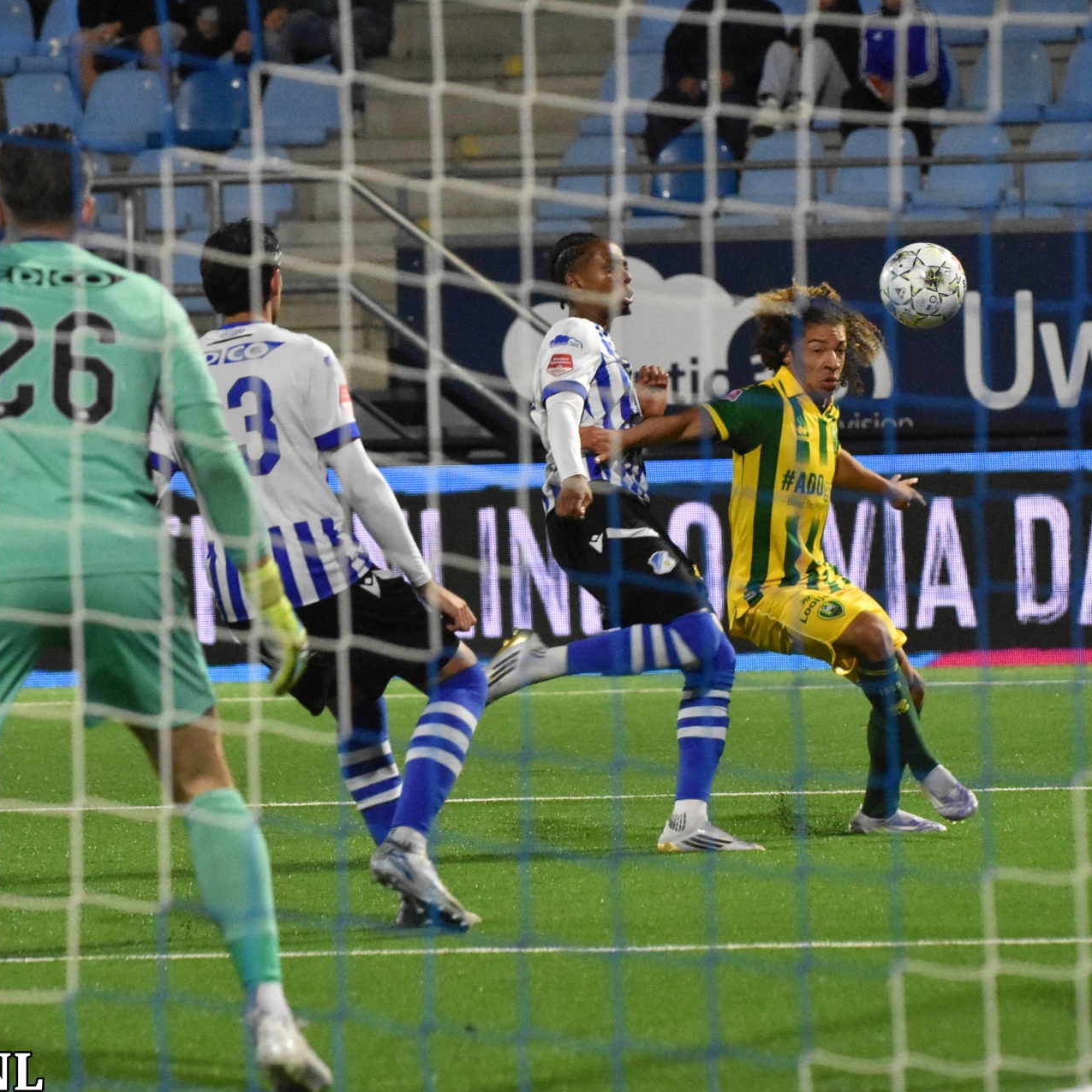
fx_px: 10623
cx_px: 486
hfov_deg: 5.9
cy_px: 546
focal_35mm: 298
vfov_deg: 5.9
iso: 4000
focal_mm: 155
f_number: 4
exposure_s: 1/800
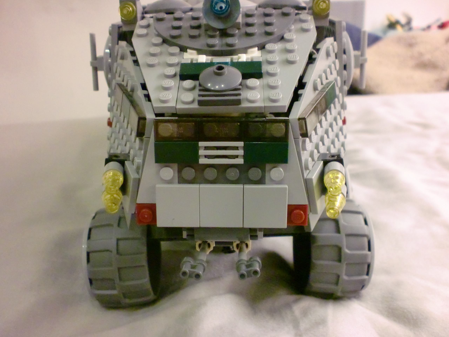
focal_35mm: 35
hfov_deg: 52.6
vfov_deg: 40.7
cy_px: 168
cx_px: 224
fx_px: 454
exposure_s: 1/60
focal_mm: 6.3
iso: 1000
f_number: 3.1
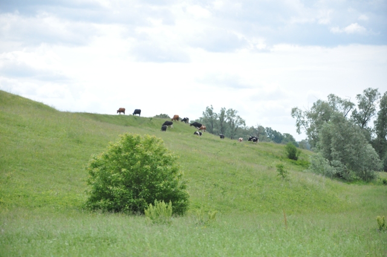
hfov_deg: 13.1
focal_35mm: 158
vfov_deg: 8.7
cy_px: 128
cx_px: 194
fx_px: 1691
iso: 1600
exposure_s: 1/4000
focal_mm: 105
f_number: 5.6
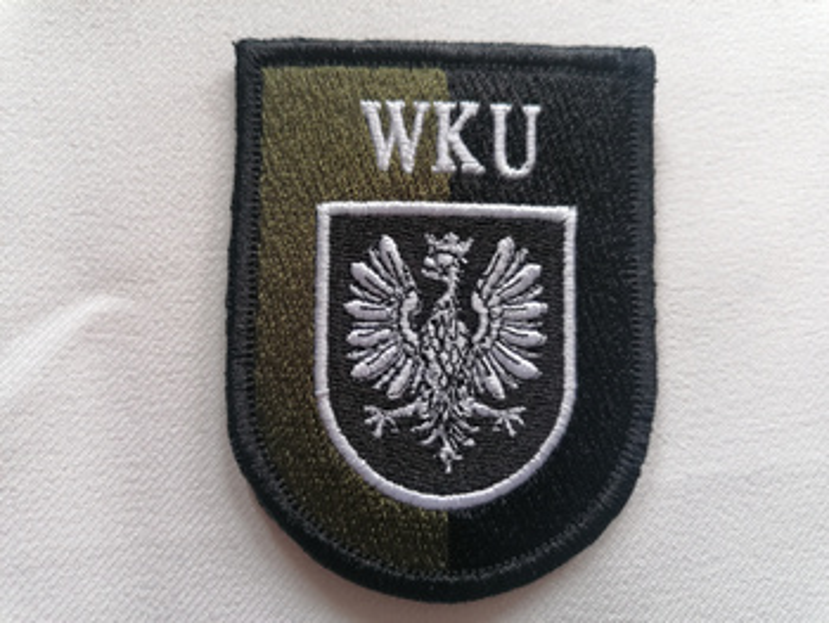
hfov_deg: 65.3
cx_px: 414
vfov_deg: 51.4
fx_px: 647
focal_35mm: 27
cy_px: 312
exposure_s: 1/33.3
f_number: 1.8
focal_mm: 4.75
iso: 125
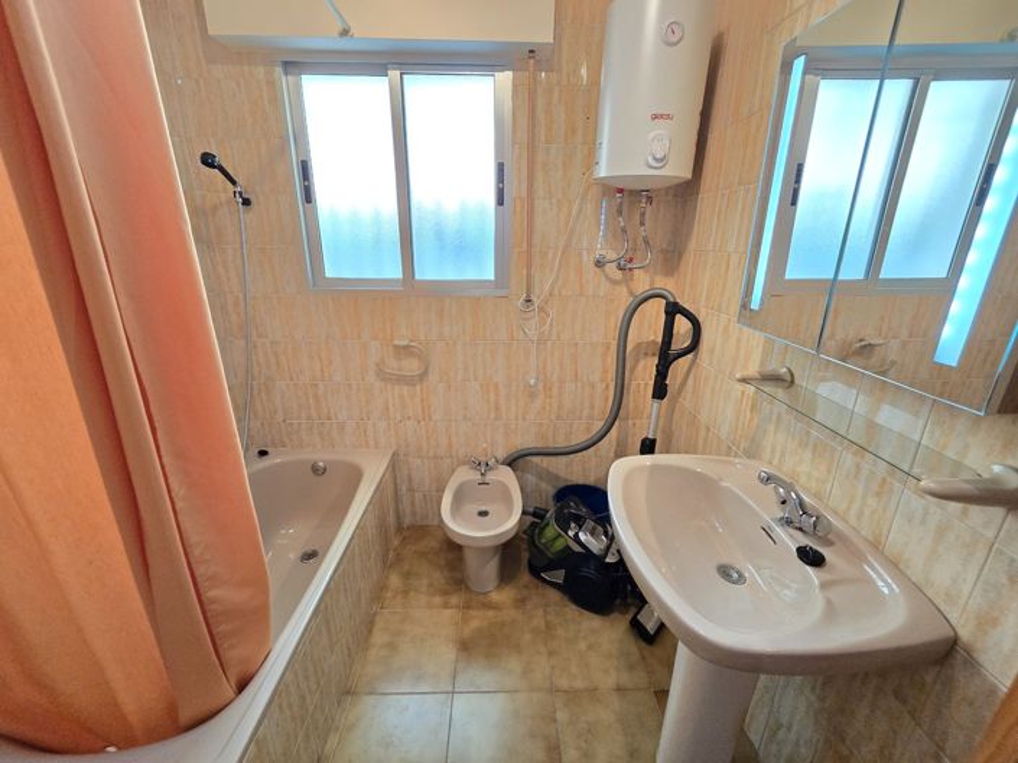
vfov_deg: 89.9
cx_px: 509
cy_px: 382
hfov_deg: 106.2
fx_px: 382
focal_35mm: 13
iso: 400
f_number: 2.2
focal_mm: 2.2
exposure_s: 1/50
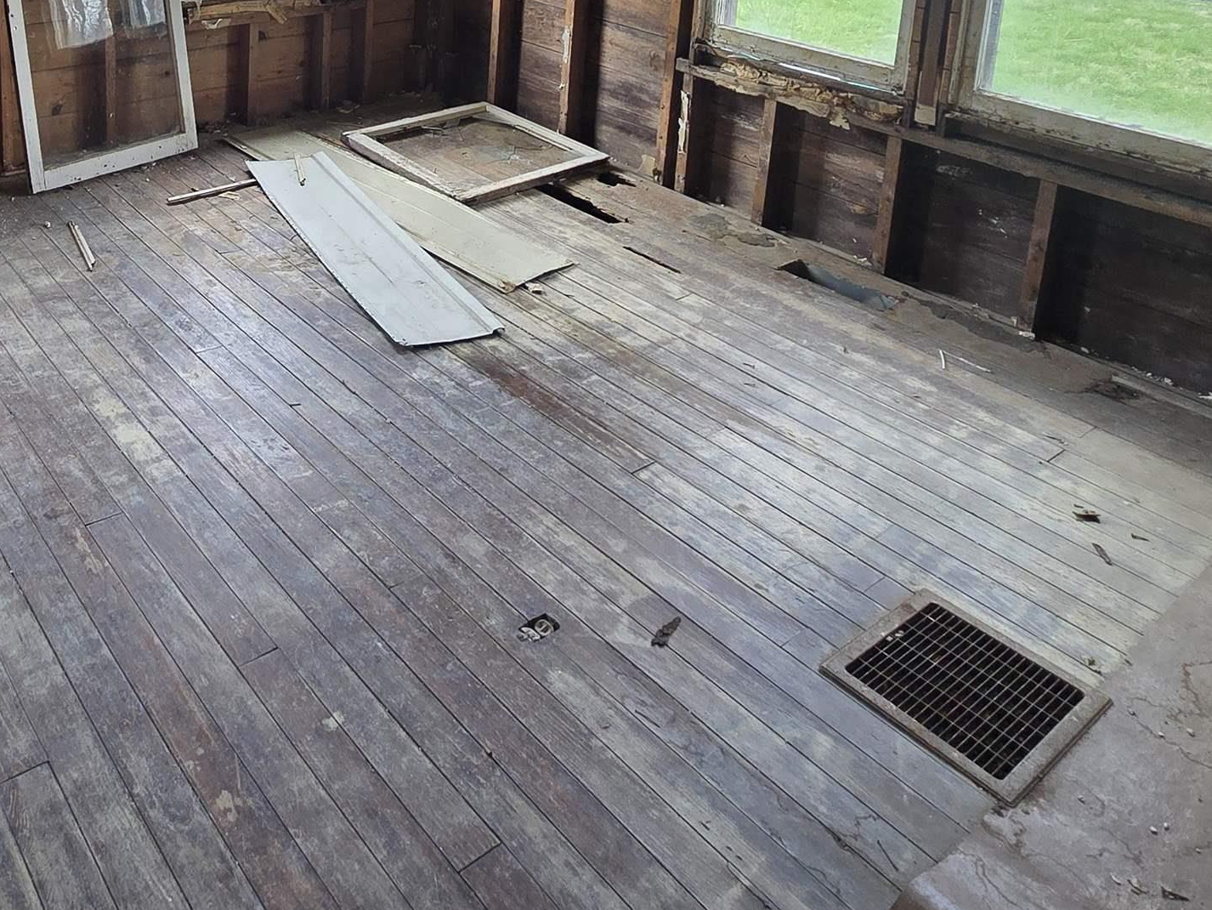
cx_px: 255
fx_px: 981
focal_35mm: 28
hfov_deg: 58.9
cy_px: -17
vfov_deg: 42.4
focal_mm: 2.2
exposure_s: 1/120
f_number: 2.2
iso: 80
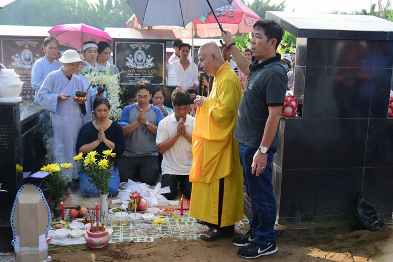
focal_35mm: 38
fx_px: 415
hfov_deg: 50.7
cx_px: 196
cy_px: 131
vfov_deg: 35.1
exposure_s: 1/800
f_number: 4
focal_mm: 38
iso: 320
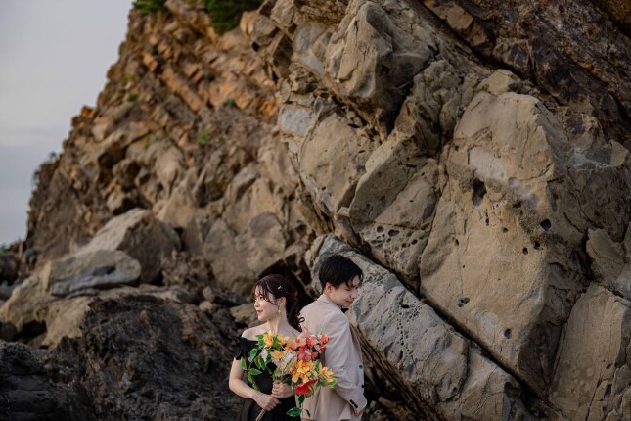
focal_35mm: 62
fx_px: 1087
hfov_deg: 32.4
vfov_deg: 21.9
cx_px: 295
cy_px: 228
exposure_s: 1/640
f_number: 1.4
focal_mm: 50
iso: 100
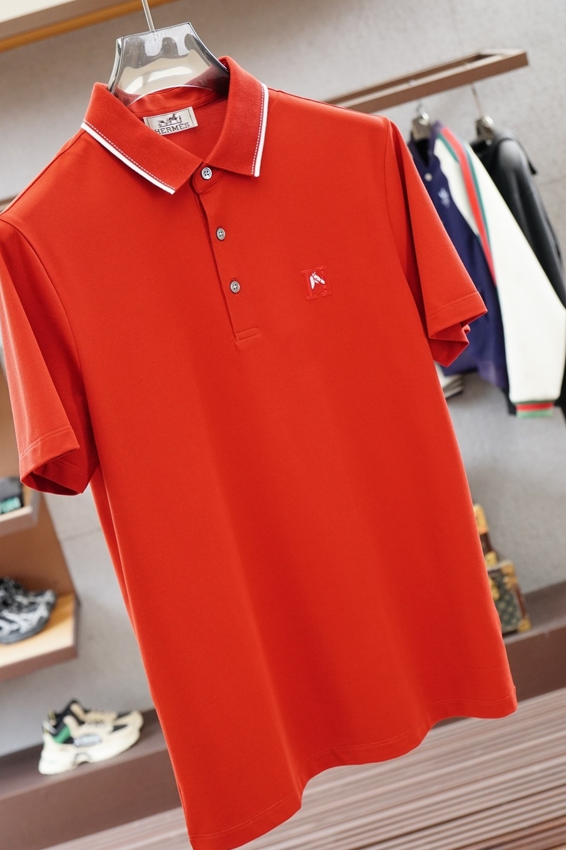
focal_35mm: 54
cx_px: 245
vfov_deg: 36.8
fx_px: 1273
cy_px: 477
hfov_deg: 25.0
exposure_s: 1/250
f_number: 4
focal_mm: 30
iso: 800
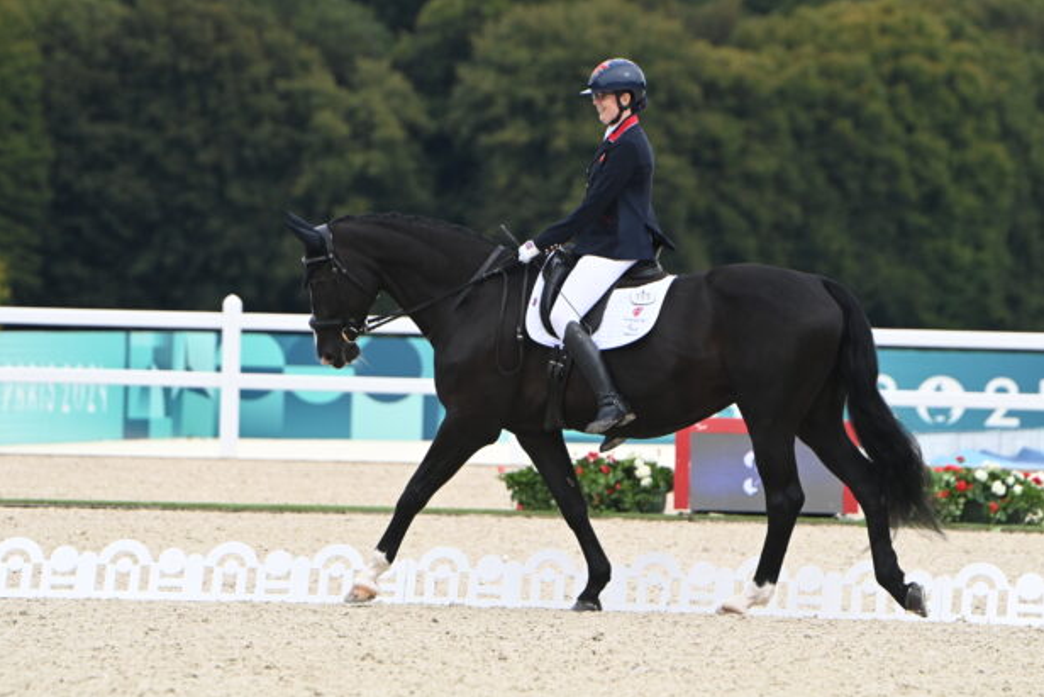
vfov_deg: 3.0
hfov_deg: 4.5
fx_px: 13429
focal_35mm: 463
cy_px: 348
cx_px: 522
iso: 1600
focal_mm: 460
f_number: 10
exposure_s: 1/1000
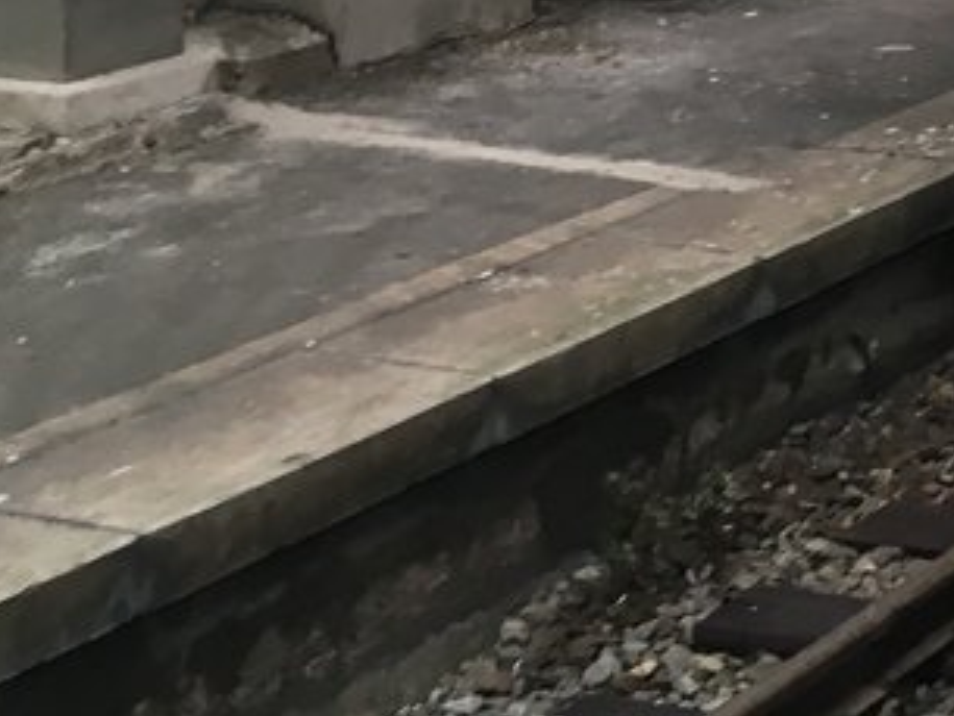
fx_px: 3143
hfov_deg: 15.6
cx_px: 1508
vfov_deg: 12.1
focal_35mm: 114
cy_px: -525
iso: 32
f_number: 2.2
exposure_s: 1/33
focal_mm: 4.15
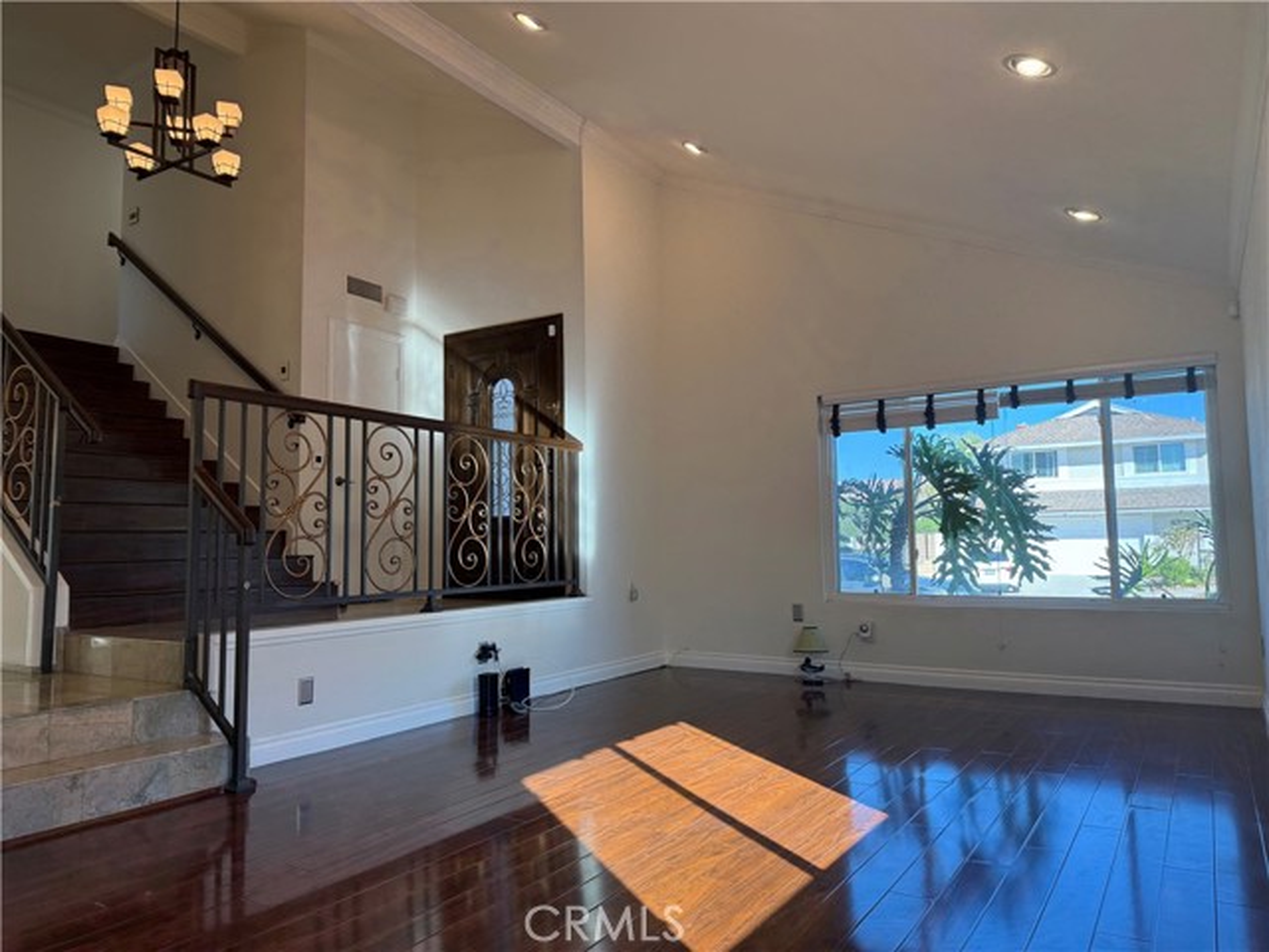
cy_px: 476
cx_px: 634
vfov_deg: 56.8
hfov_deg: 71.6
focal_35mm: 24
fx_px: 880
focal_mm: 6.76
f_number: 1.78
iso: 100
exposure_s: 1/288
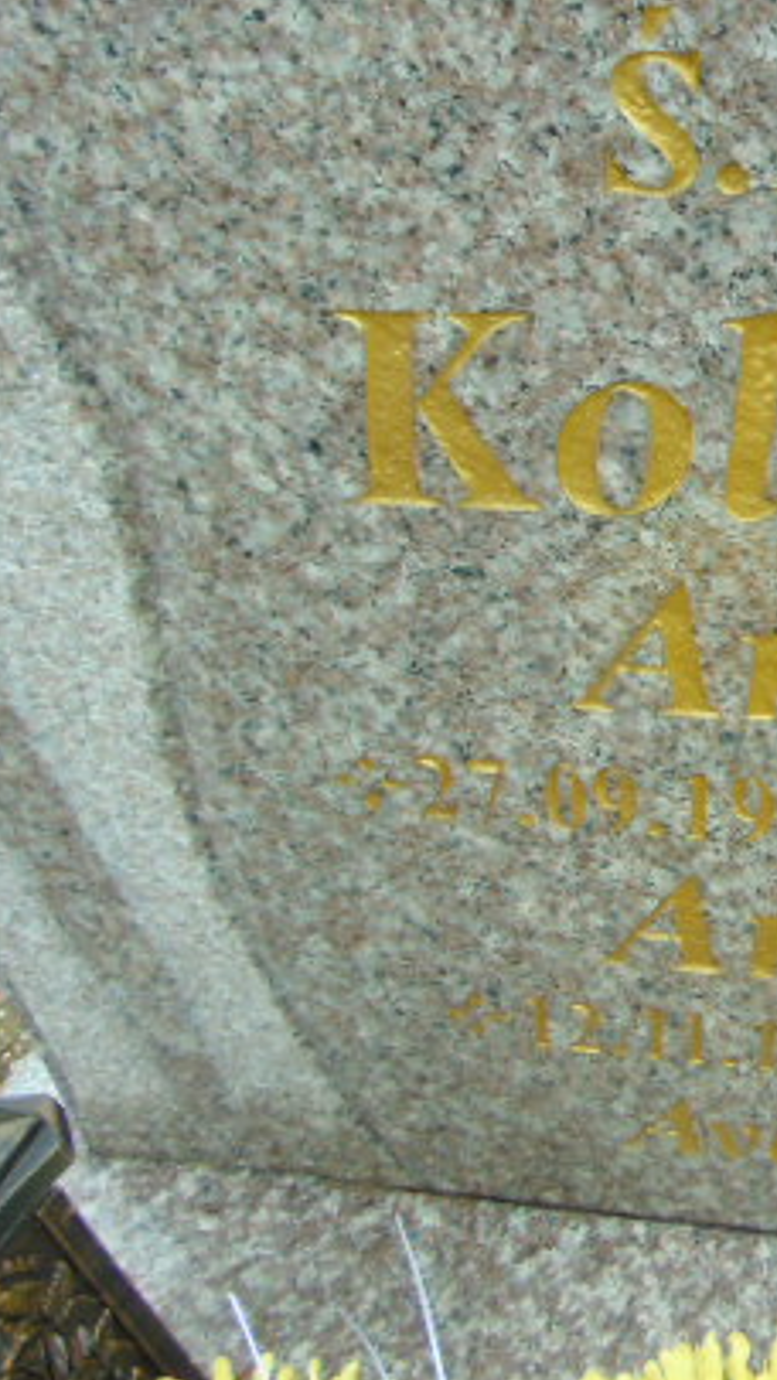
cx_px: 995
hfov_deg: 24.4
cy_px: 569
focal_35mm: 43
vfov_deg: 47.1
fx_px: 1574
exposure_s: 1/125
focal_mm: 4.5
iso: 80
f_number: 3
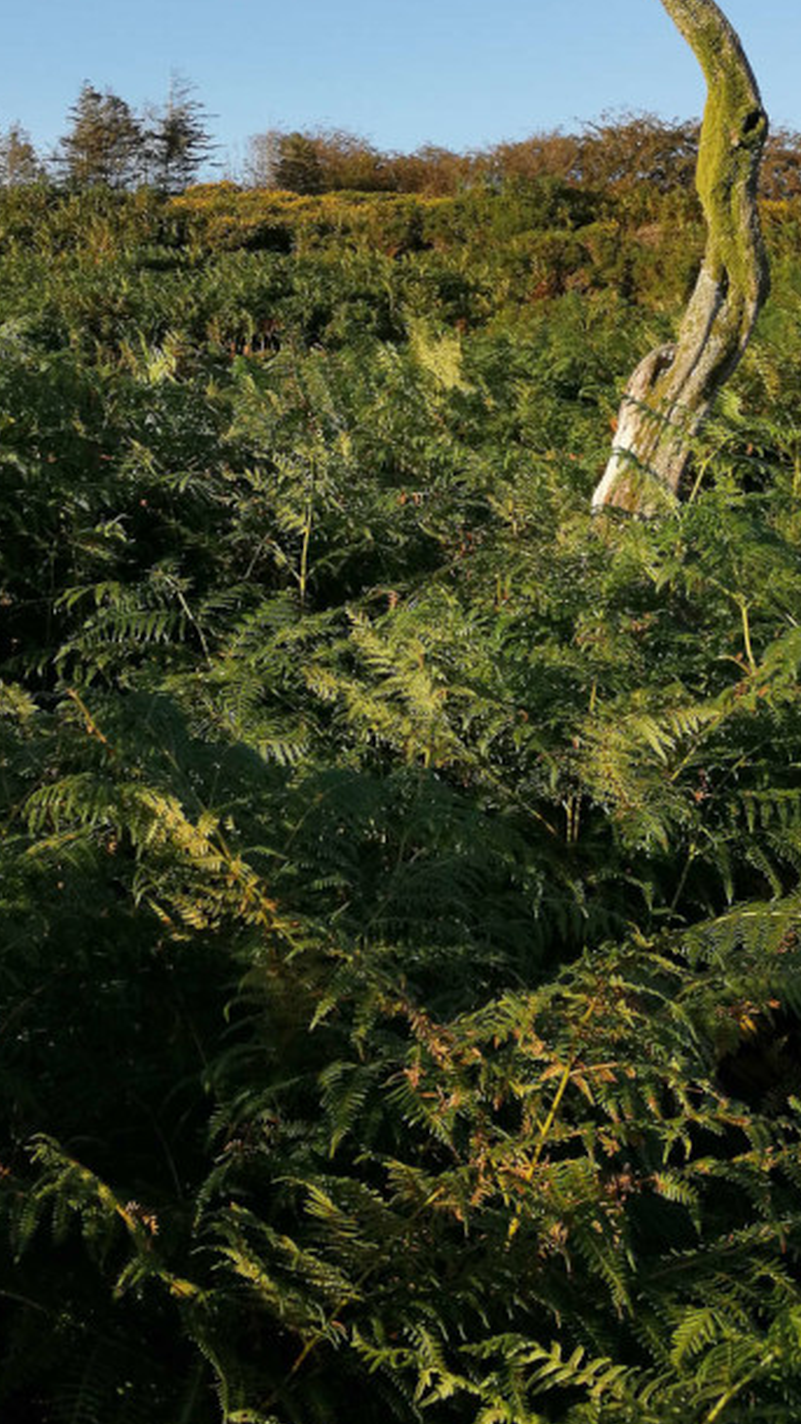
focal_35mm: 45
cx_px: 280
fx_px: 1700
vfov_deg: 44.3
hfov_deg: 26.4
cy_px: 400
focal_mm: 3.95
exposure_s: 1/1036
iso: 50
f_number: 1.8
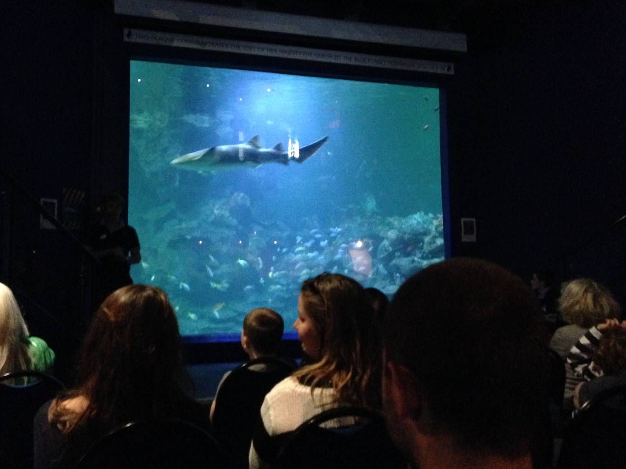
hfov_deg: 47.8
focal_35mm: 39
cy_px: 209
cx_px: 291
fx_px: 705
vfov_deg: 36.8
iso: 800
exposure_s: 1/15
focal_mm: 4.12
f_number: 2.4
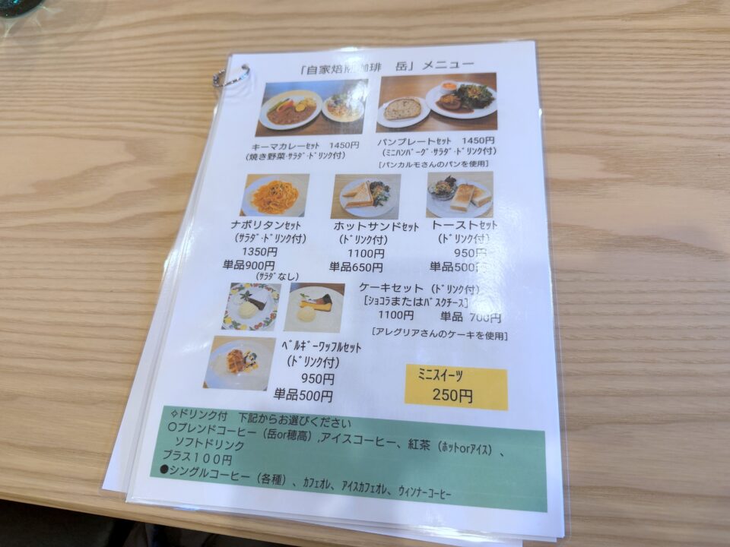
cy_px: 274
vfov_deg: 56.8
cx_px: 365
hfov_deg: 71.6
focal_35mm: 24
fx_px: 506
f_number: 1.78
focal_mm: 6.76
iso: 160
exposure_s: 1/120
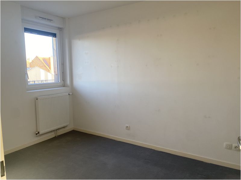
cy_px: 90
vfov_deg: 53.1
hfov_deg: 67.3
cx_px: 120
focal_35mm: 26
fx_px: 181
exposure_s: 1/121
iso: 100
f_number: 1.8
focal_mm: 4.25
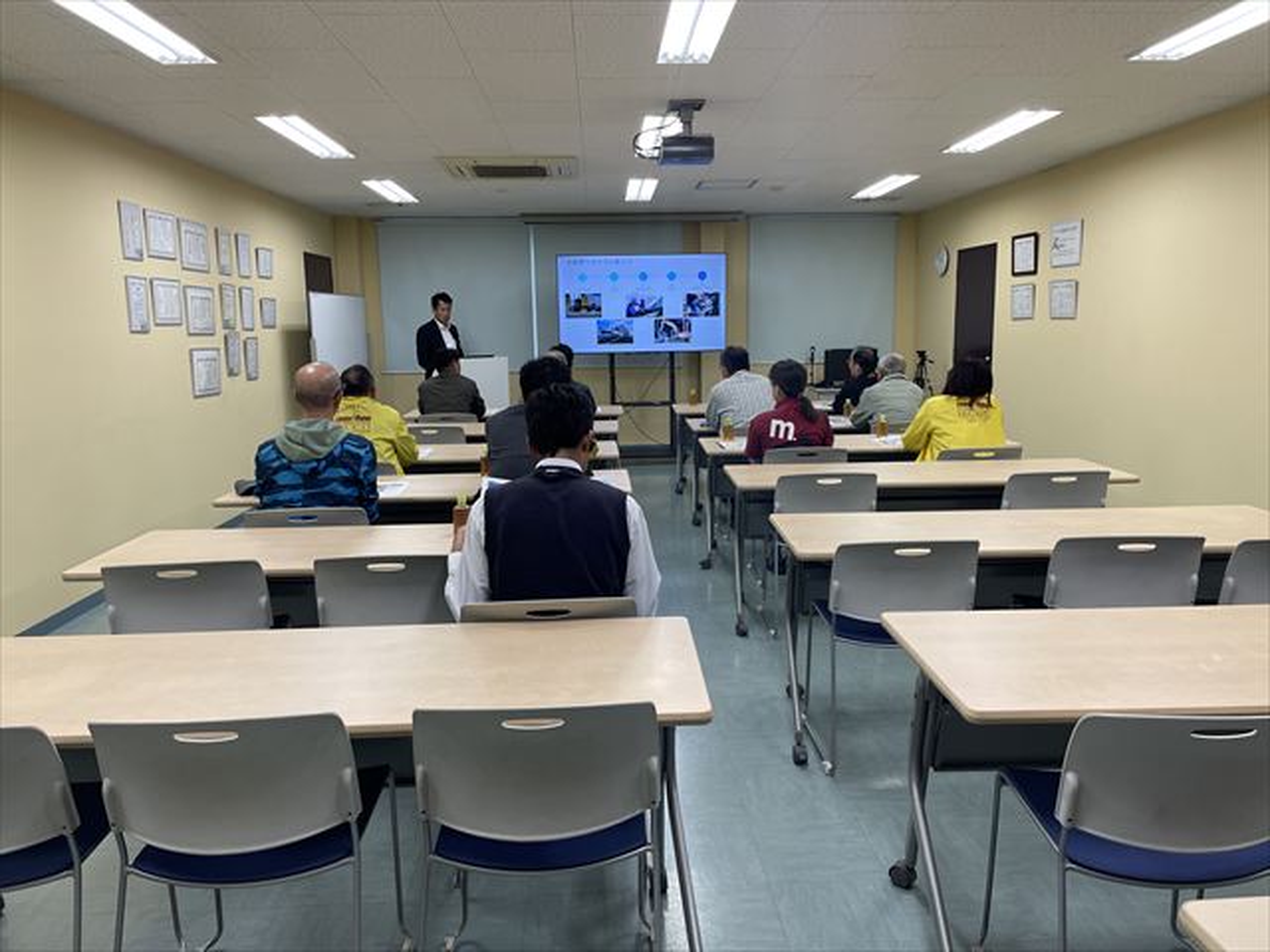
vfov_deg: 53.1
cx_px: 635
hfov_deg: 67.3
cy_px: 476
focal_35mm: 26
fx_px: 954
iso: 64
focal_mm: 4.2
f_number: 1.6
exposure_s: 1/120
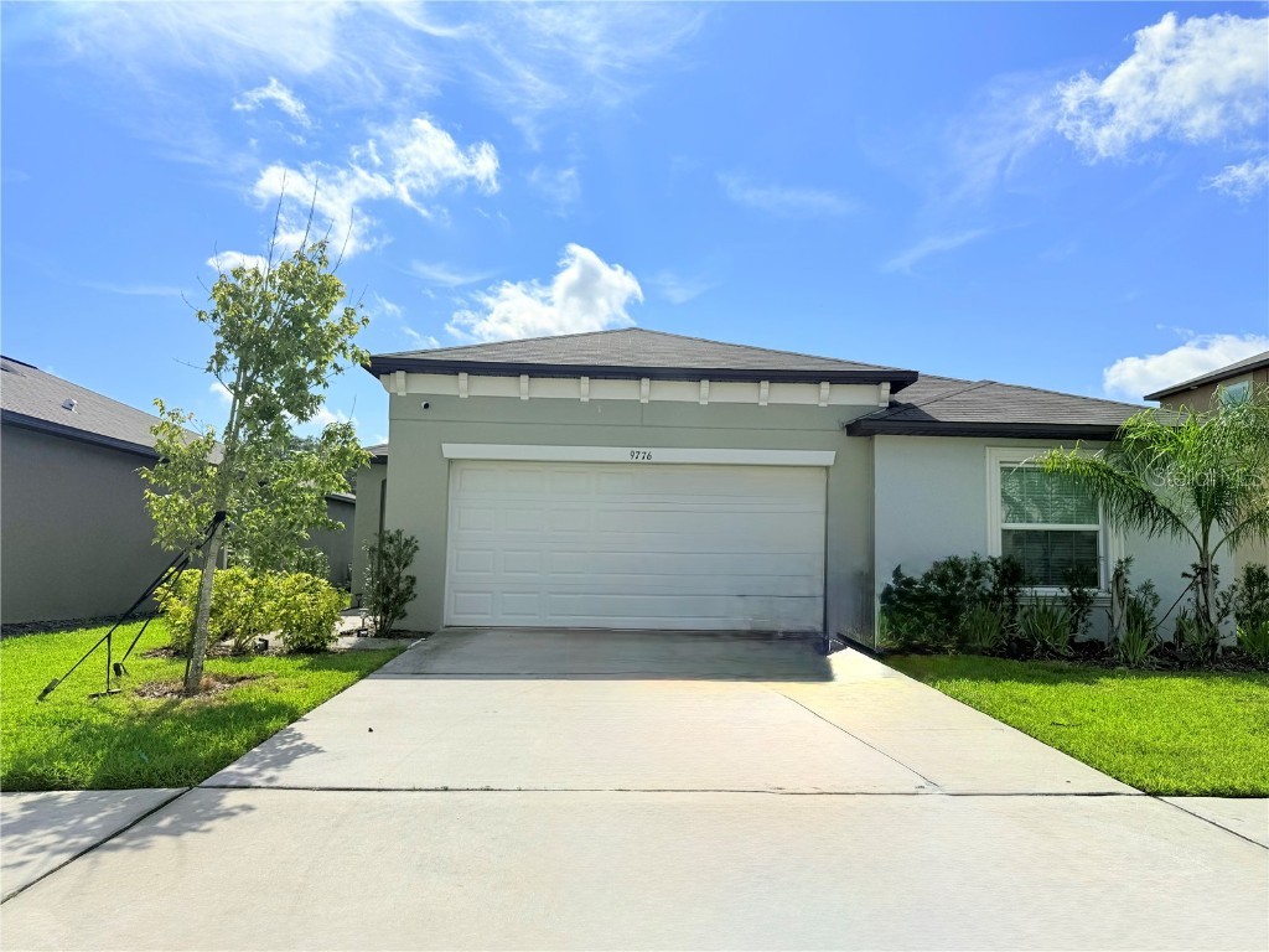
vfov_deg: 56.8
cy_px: 476
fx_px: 880
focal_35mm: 24
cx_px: 634
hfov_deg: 71.6
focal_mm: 6.76
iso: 80
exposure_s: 1/11905
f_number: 1.78
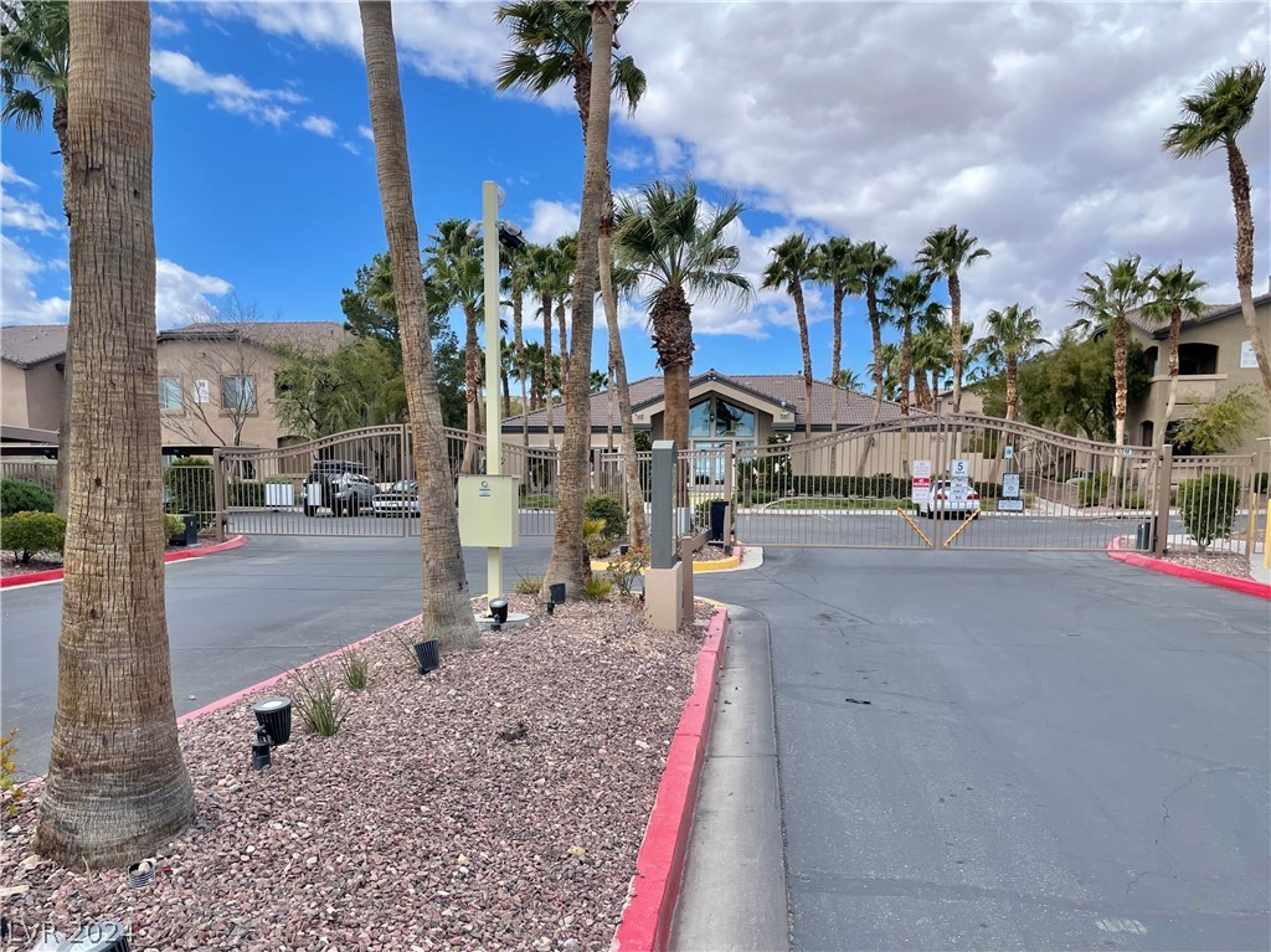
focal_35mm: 26
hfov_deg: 67.3
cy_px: 476
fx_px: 954
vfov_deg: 53.0
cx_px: 636
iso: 32
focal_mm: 4.2
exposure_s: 1/2681
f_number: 1.6
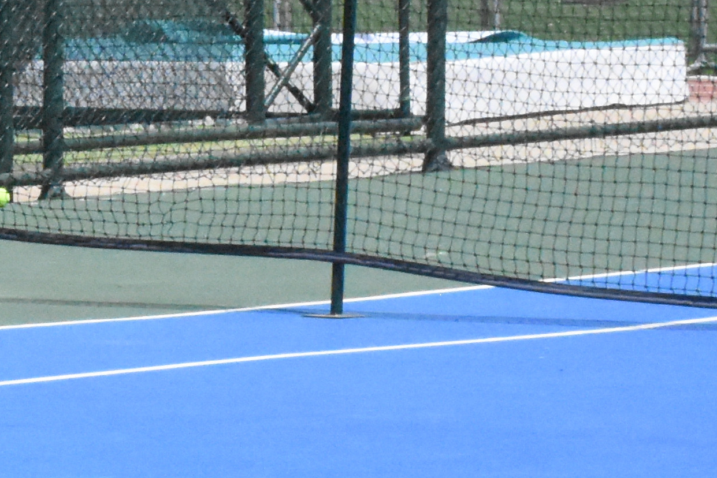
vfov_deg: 3.4
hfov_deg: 5.0
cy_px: 247
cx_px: -663
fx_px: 8088
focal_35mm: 406
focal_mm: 56
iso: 8000
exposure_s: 1/6400
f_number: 20
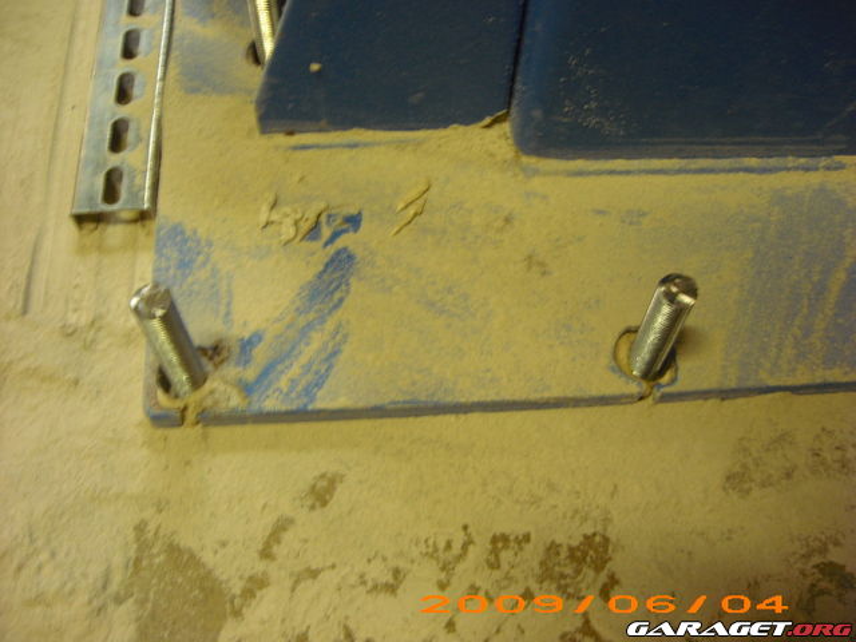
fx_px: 915
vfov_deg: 38.7
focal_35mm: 37
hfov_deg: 50.1
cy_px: 321
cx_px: 428
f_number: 2.7
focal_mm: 6.2
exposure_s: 1/8
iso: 200
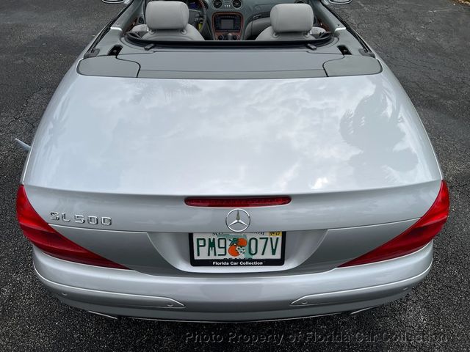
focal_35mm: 26
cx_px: 235
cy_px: 176
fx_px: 353
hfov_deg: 67.3
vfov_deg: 53.1
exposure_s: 1/6993
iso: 50
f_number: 1.5
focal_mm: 5.7
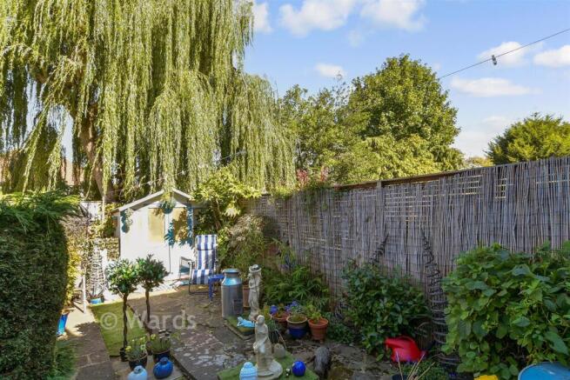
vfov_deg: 77.4
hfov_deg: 100.4
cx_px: 285
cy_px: 190
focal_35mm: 15
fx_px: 238
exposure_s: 1/50
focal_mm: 10
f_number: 8
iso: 160
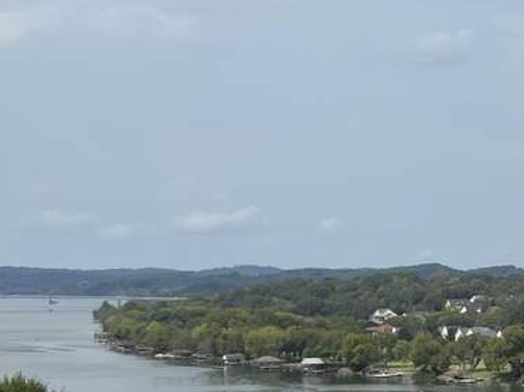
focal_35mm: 90
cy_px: 400
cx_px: 836
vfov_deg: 16.0
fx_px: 1361
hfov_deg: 18.6
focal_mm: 5.7
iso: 50
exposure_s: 1/6579
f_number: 1.5
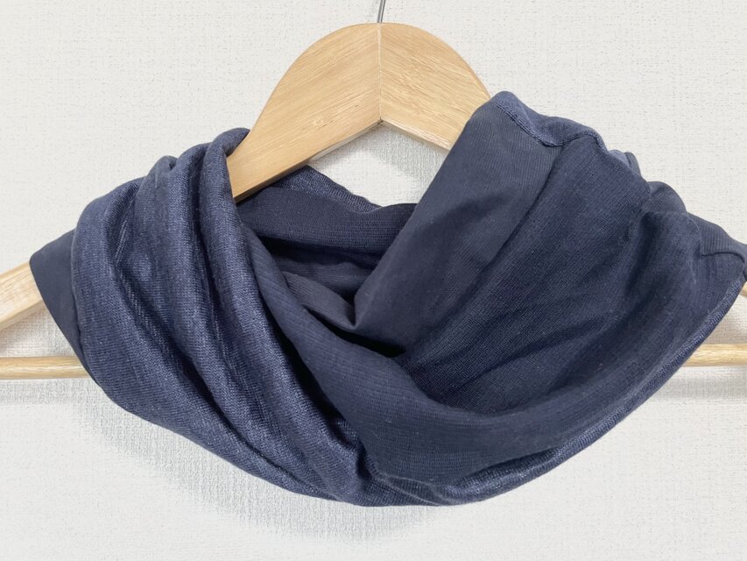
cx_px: 374
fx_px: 561
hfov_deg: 67.3
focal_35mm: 26
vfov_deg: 53.1
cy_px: 280
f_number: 1.6
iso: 125
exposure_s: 1/61
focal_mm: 4.2
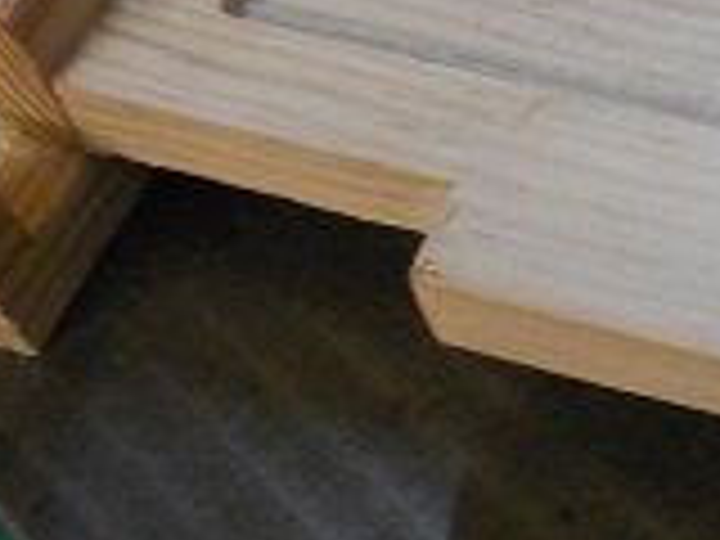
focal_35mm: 120
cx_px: 1076
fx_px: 2496
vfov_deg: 12.3
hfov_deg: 15.2
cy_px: 94
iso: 400
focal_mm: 5.8
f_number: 3.5
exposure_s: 1/25
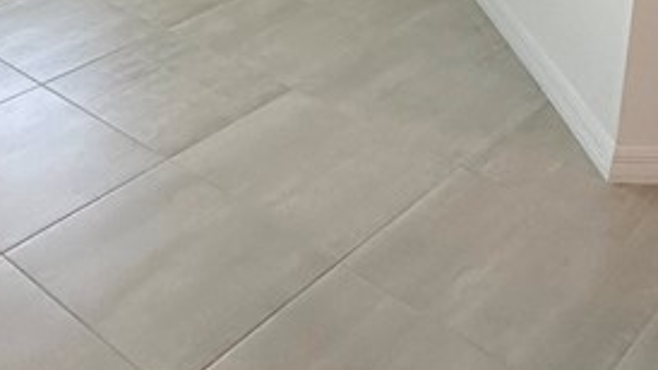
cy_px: -214
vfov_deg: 18.3
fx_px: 994
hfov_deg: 35.3
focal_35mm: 57
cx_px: 122
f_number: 2.2
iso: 160
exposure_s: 1/120
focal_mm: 2.22
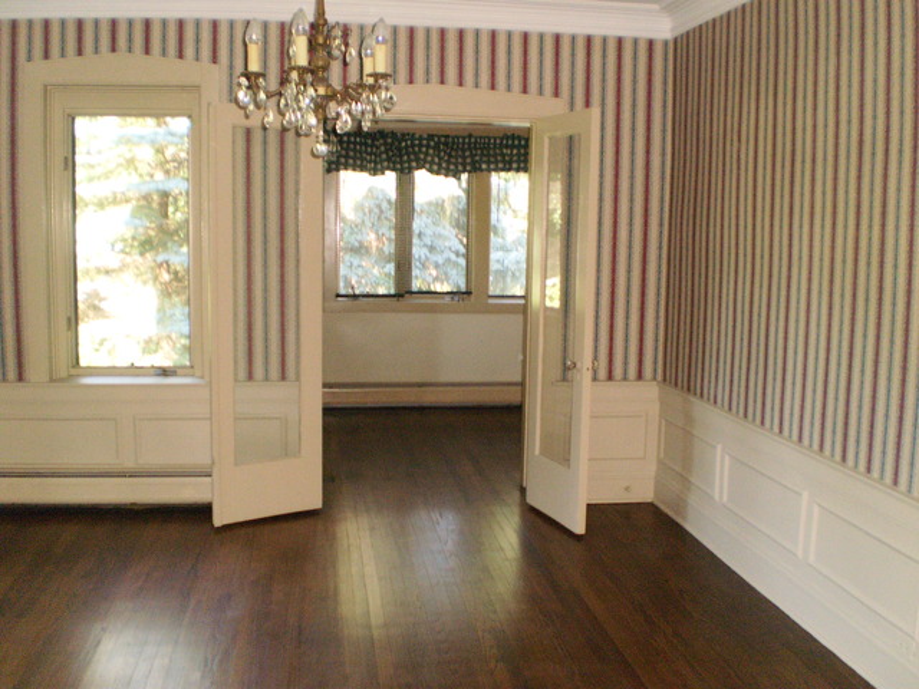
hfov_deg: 51.4
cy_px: 344
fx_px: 956
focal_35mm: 36
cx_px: 460
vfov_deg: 39.7
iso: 400
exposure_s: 1/30
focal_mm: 6.3
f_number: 3.1
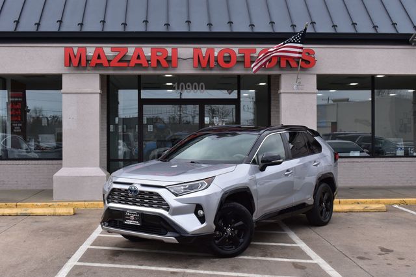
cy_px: 138
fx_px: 554
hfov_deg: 41.1
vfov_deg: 28.0
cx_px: 208
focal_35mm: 48
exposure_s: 1/320
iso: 400
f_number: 10
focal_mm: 32
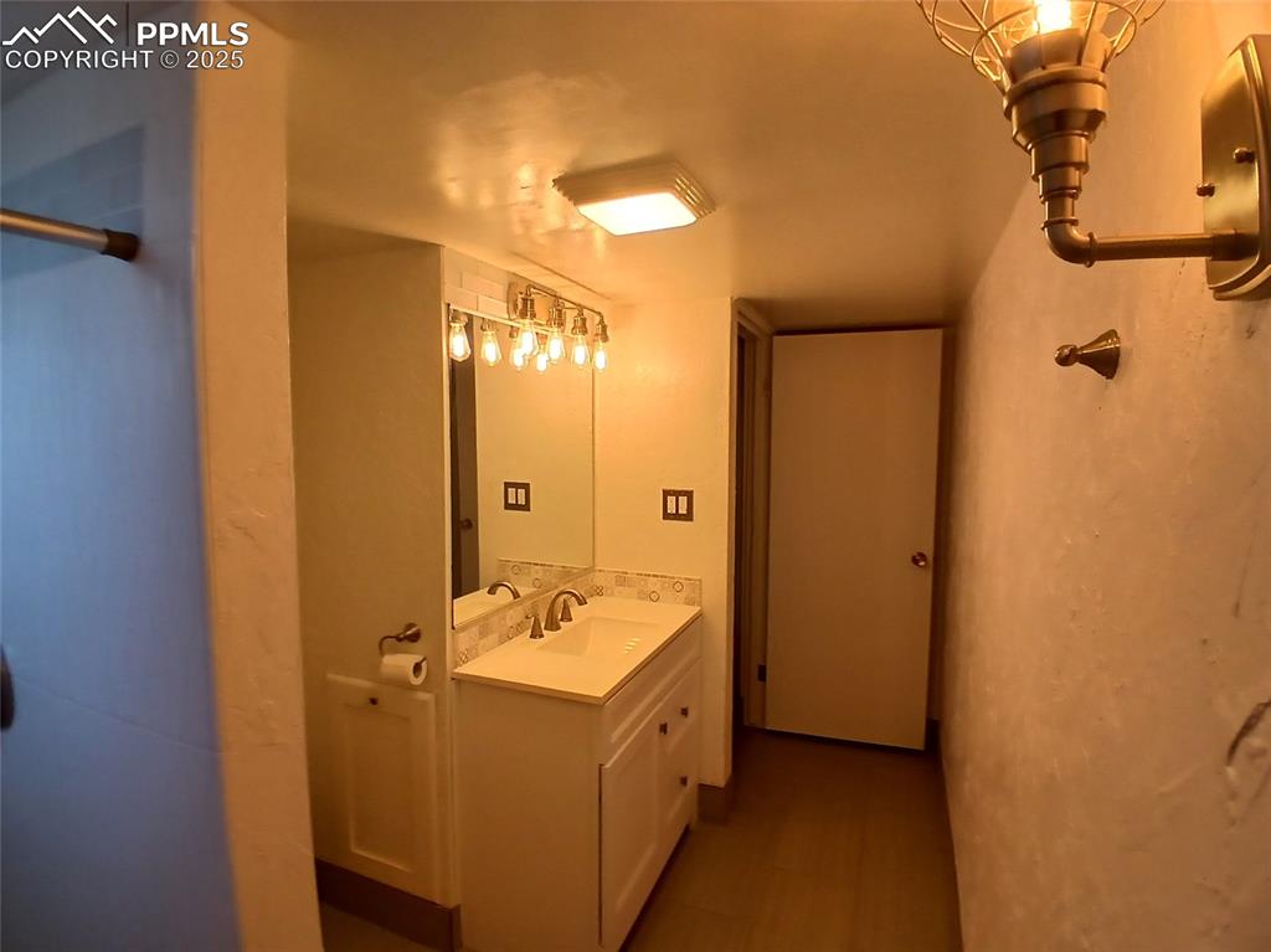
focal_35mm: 17
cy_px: 476
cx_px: 636
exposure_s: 1/60
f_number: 2.2
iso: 100
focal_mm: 1.4
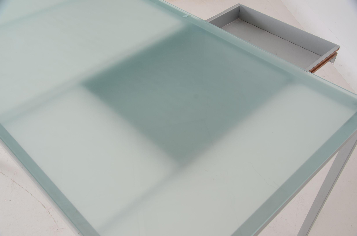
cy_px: 118
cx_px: 178
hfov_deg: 51.4
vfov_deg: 35.3
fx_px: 371
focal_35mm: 38
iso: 160
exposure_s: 1/60
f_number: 8
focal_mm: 25
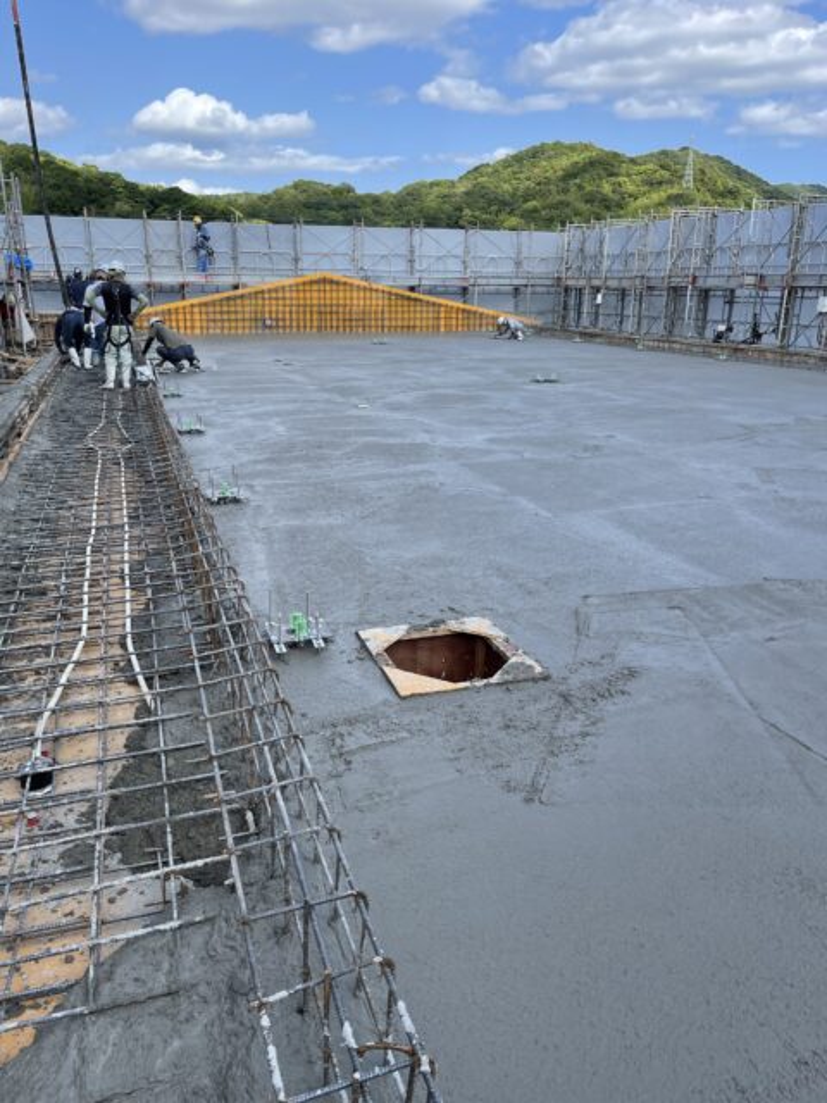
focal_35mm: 26
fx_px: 828
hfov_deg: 53.1
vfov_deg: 67.3
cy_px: 552
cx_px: 414
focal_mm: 5.1
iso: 32
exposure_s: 1/1946
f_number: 1.6
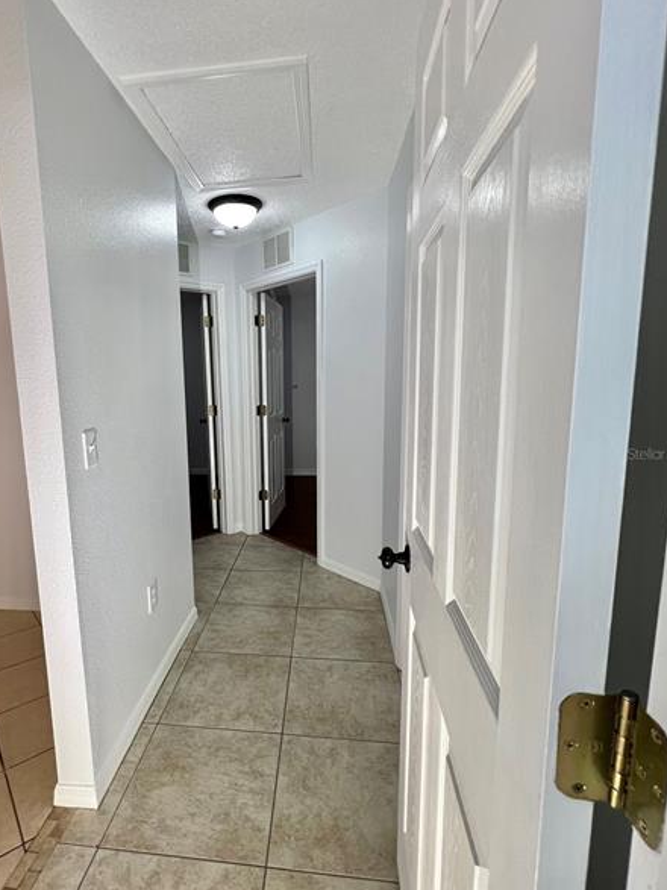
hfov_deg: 73.7
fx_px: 437
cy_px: 453
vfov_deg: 91.0
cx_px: 259
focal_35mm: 17
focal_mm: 1.57
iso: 200
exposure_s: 1/120
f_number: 1.8
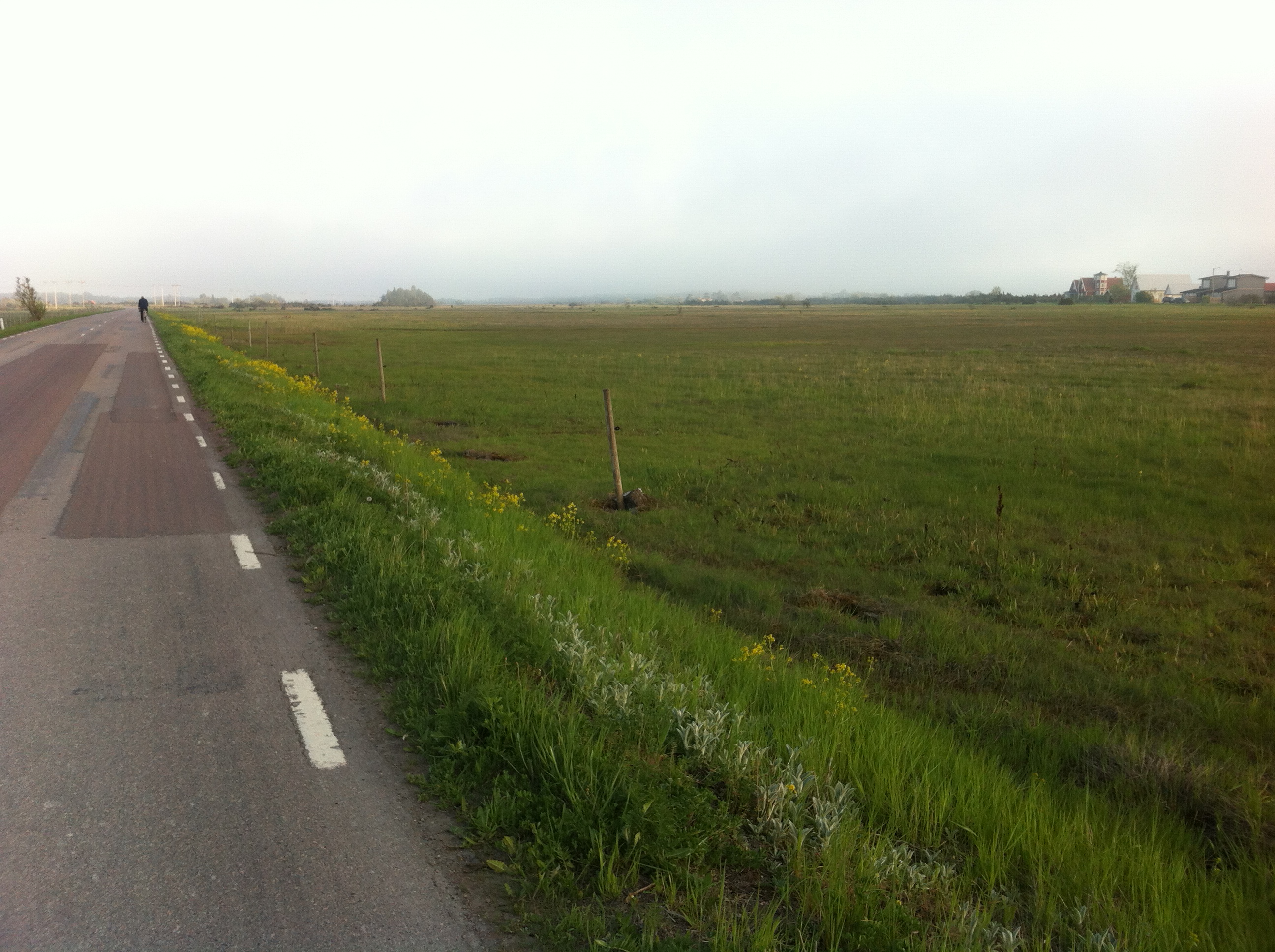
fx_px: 1287
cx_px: 638
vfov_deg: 40.6
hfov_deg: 52.7
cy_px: 476
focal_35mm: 35
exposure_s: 1/201
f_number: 2.8
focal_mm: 3.85
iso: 80
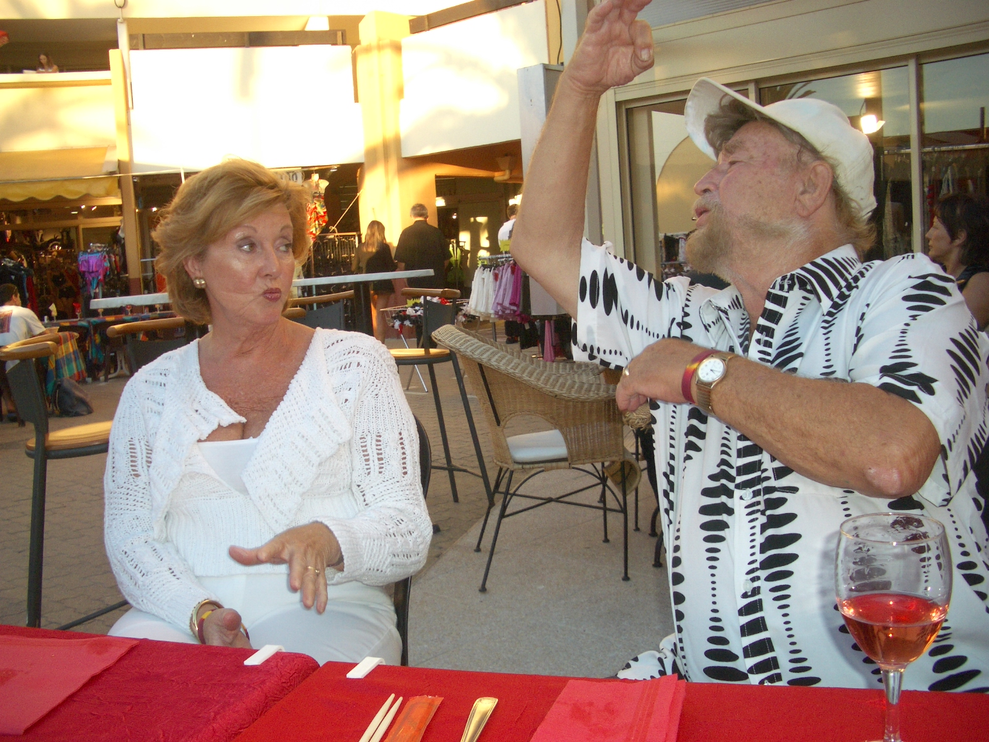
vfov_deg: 40.7
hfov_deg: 52.6
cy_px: 371
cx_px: 494
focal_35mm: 35
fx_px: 1000
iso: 100
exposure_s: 1/250
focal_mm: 5.8
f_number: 2.6
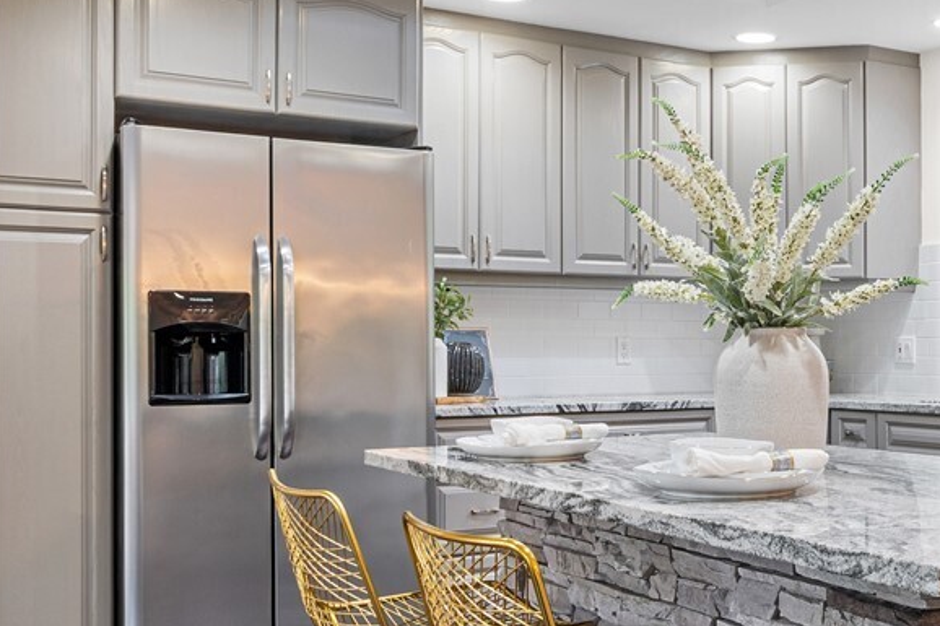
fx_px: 1227
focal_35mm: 47
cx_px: 687
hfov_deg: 40.9
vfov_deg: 28.6
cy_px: 352
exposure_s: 1
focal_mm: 16
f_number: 11
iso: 100
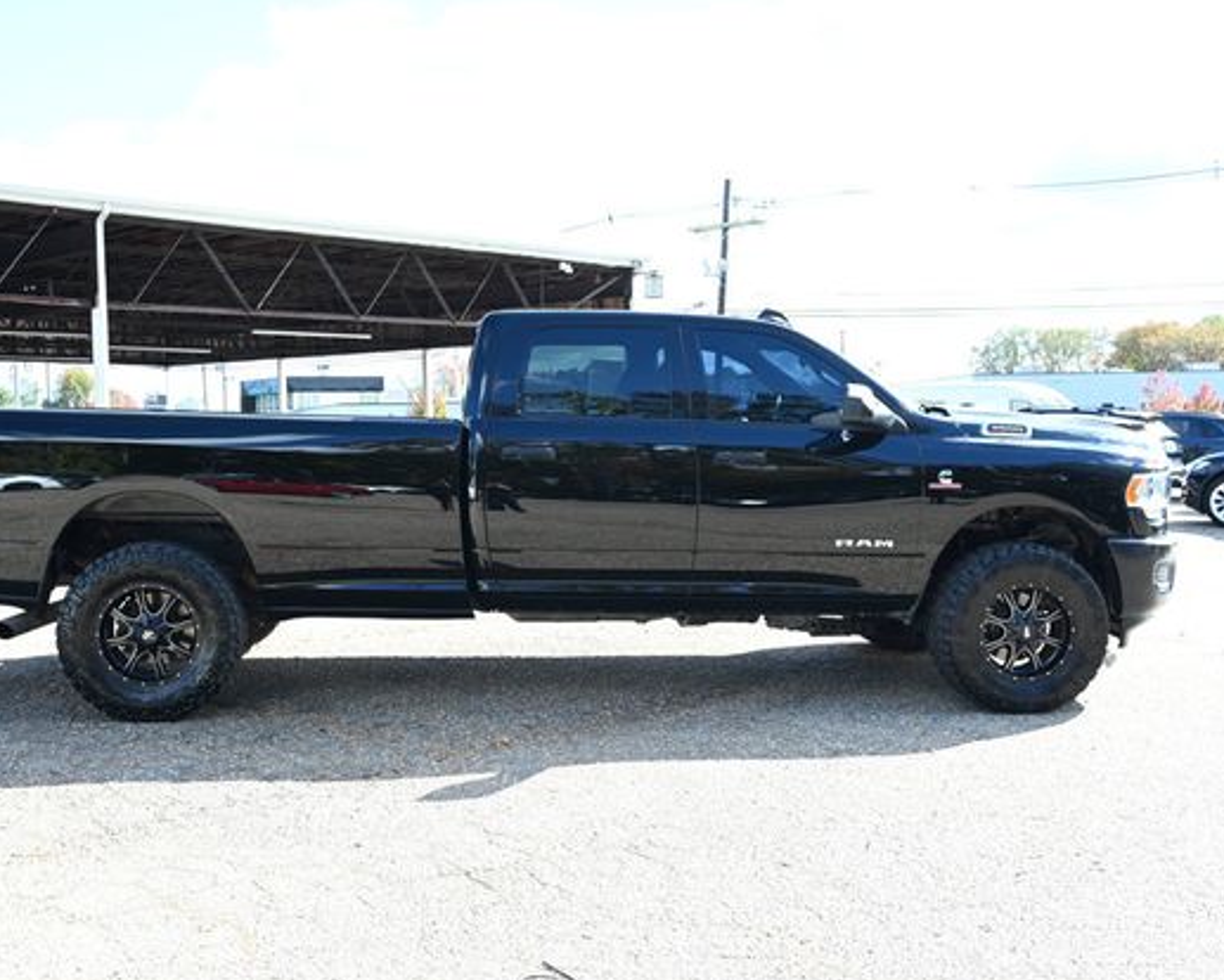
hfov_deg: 49.5
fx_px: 1326
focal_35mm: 37
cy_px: 498
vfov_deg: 40.6
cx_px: 559
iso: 160
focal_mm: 31.5
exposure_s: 1/100
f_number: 6.3
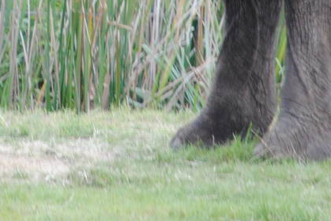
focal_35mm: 1720
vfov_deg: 0.8
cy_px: -144
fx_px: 15825
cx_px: -26
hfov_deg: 1.2
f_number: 5.6
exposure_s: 1/200
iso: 400
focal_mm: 300
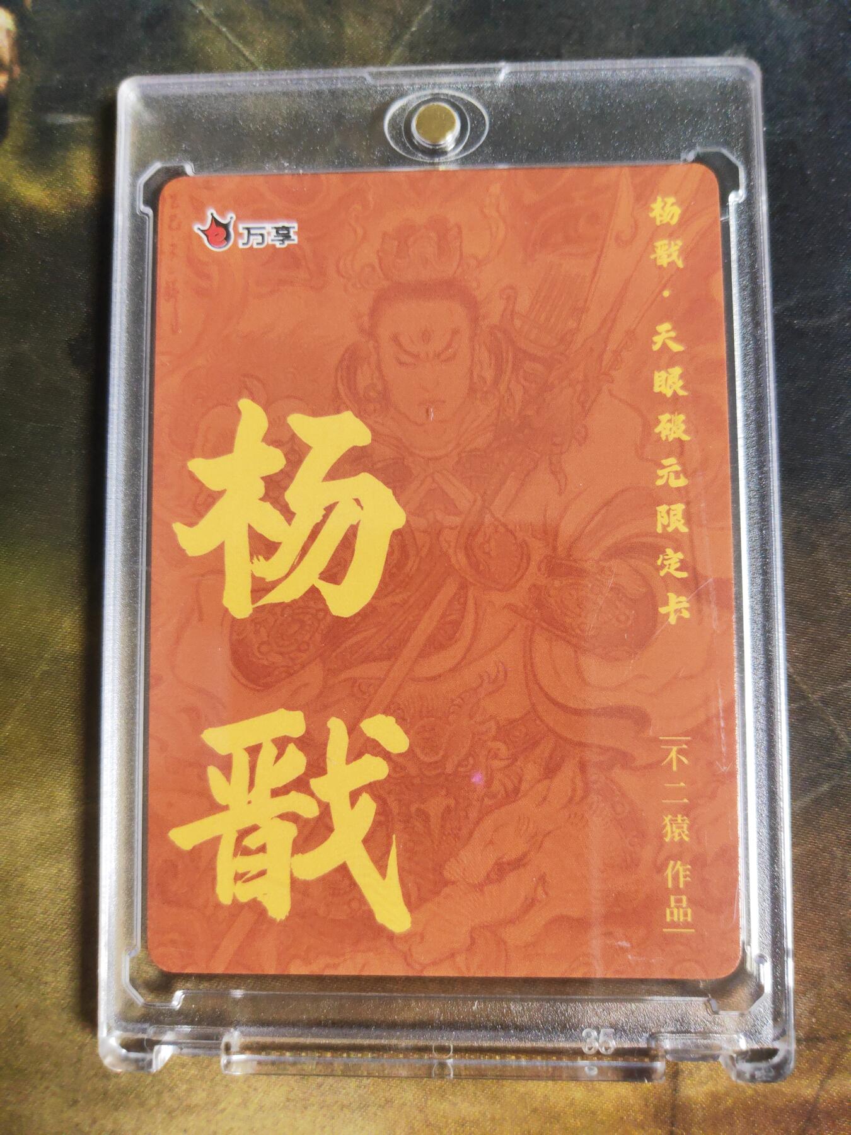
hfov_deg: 51.4
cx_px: 426
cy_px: 568
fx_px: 885
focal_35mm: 27
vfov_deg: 65.3
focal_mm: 5.53
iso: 400
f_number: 1.8
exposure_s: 1/100
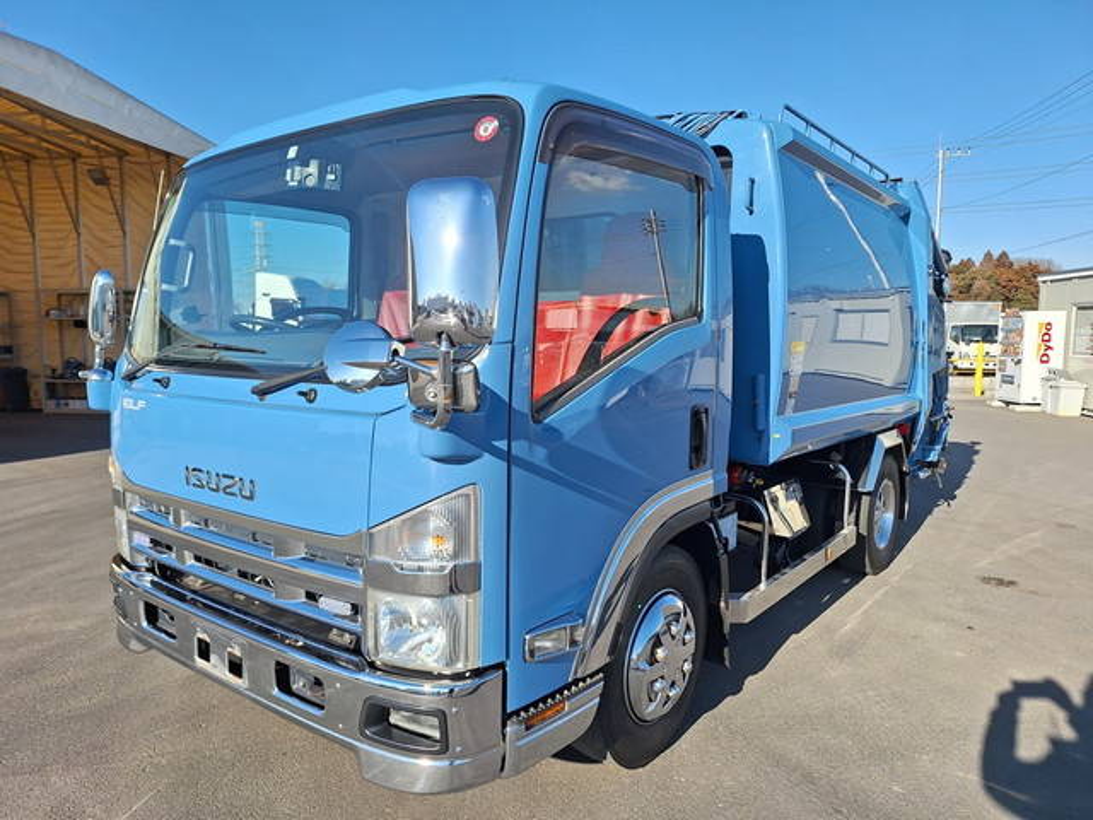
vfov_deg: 58.9
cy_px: 410
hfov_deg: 73.9
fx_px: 726
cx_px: 546
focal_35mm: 23
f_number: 1.8
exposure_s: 1/2618
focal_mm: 5.54
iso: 40
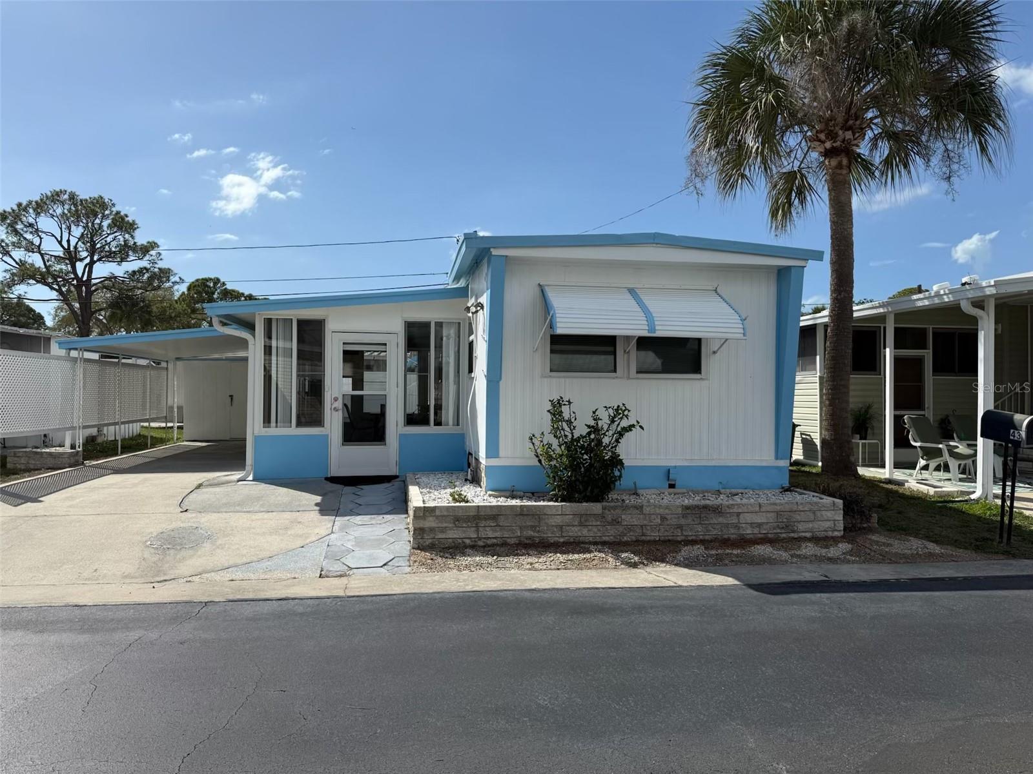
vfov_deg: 56.8
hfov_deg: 71.6
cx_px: 516
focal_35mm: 24
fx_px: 716
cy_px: 387
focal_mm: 6.76
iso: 80
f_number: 1.78
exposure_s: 1/8130
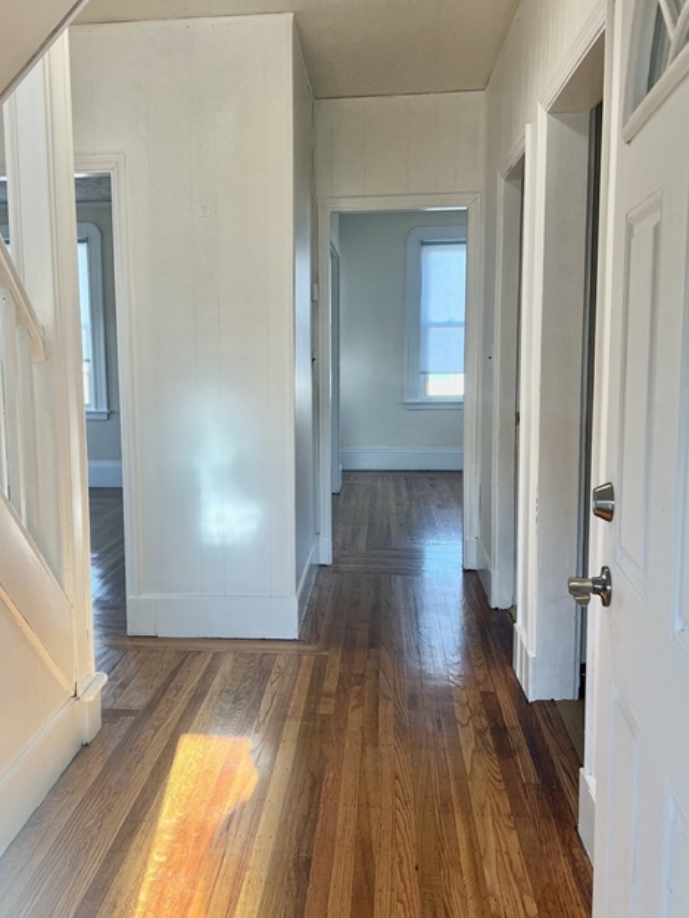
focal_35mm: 32
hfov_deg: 44.0
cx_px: 281
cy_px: 444
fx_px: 849
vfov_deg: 56.8
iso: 40
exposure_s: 1/120
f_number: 1.5
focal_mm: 5.7
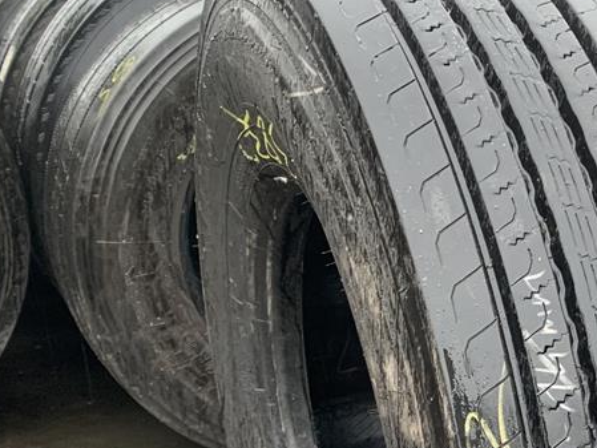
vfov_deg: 20.4
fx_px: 1208
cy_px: 433
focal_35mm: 70
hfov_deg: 25.7
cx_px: 660
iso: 125
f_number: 1.8
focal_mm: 4.25
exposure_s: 1/60
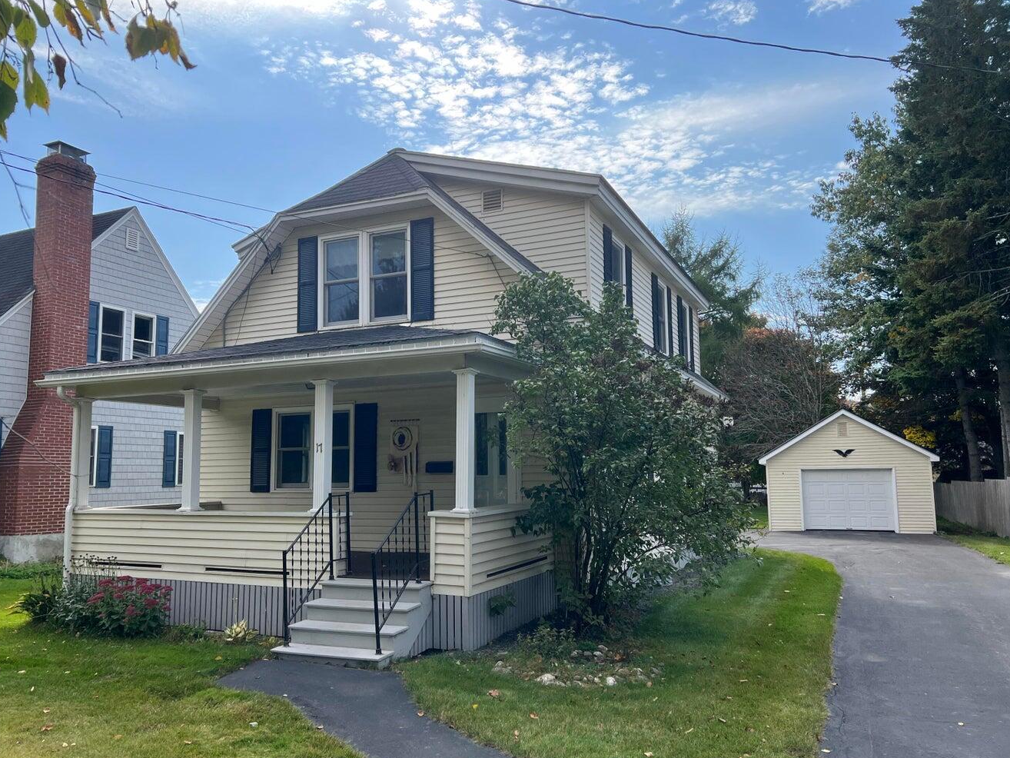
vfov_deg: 51.4
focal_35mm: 27
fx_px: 788
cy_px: 387
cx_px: 488
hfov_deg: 65.3
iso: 50
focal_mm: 5.7
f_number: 1.5
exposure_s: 1/2915
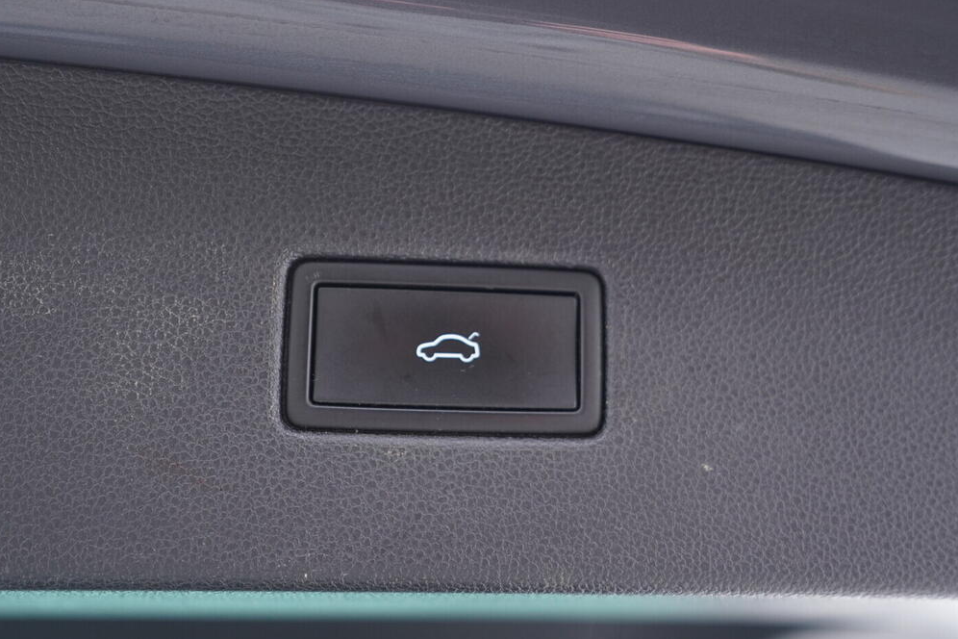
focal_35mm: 37
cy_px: 319
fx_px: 985
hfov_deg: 51.9
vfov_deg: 35.9
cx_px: 466
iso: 500
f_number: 2.8
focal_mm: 24
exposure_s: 1/40
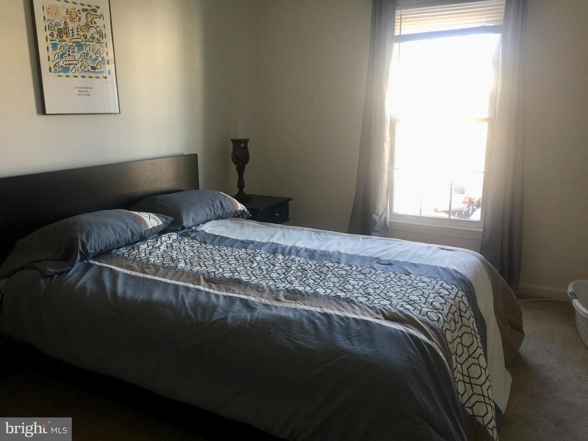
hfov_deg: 61.7
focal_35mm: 29
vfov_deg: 48.2
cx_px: 294
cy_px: 220
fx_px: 493
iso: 32
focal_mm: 4.15
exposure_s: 1/30
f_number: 2.2
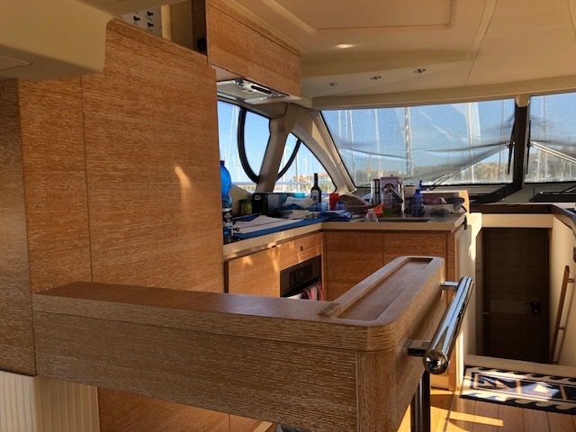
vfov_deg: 49.7
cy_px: 216
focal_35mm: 28
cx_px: 288
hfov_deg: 63.4
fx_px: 466
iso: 50
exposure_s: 1/120
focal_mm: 3.99
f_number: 1.8
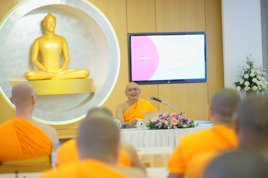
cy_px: 89
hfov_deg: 17.2
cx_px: 134
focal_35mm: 119
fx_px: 886
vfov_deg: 11.5
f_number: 2.8
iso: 5000
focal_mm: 119
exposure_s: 1/200
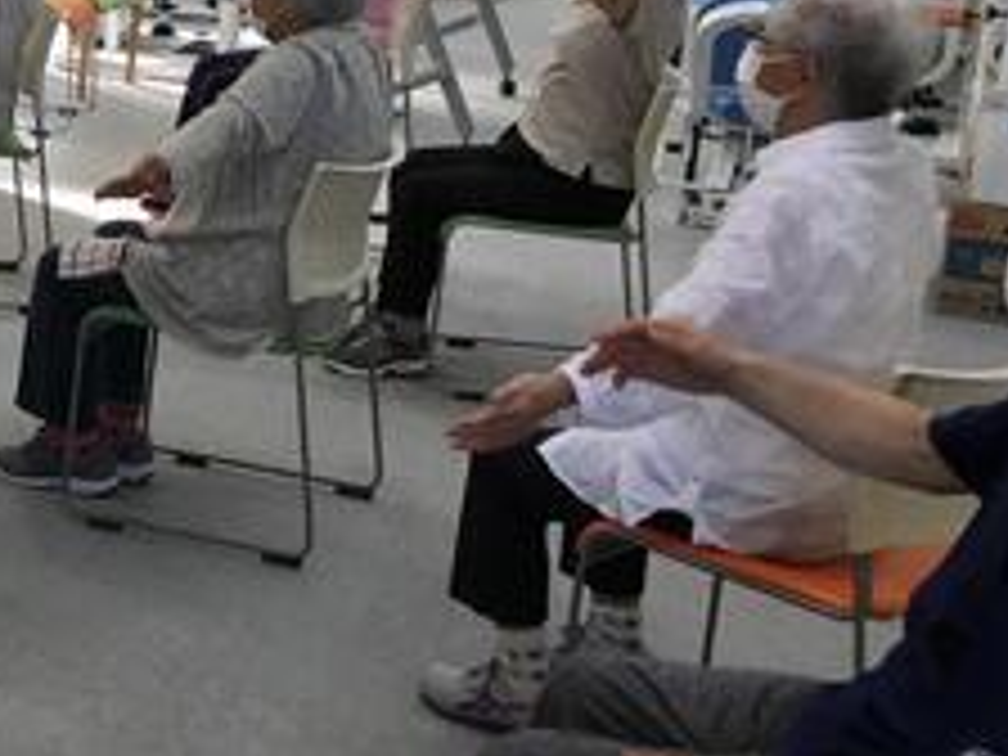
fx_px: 2417
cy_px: 266
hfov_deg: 22.5
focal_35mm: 83
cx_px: -45
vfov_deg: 17.7
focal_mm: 3.3
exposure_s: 1/33
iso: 25
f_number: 2.4
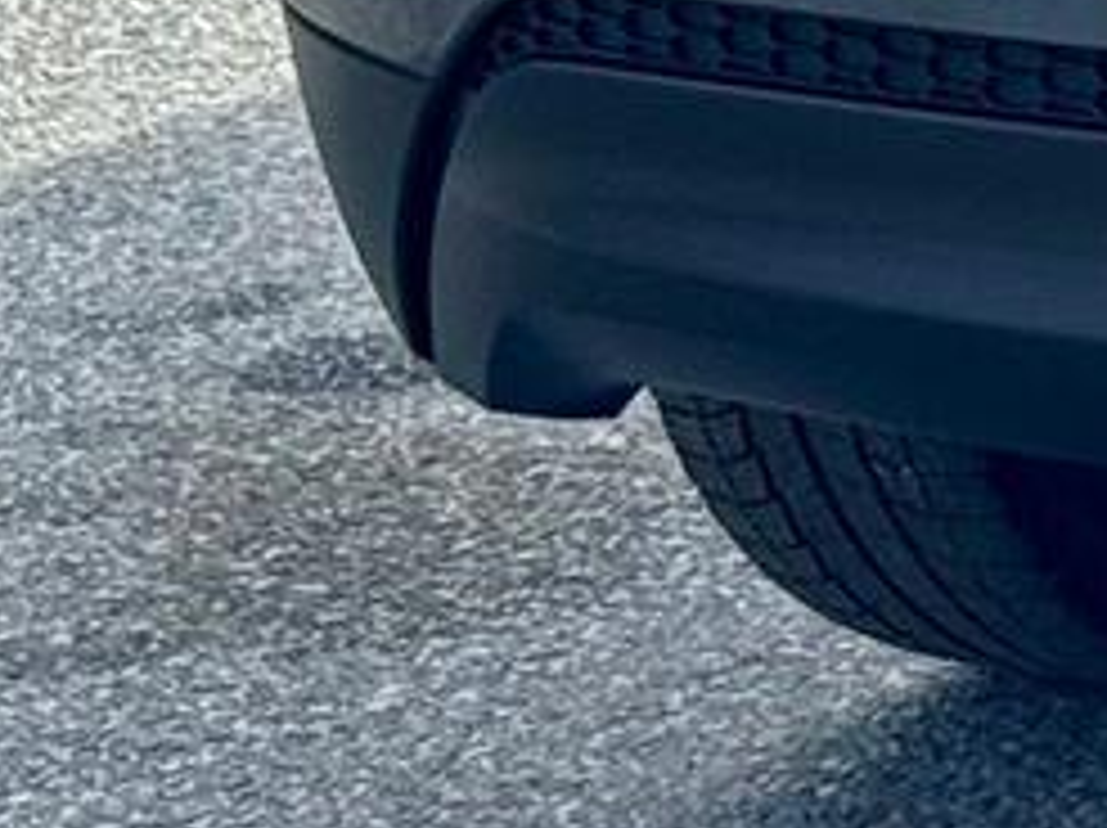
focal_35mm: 250
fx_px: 7987
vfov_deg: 5.8
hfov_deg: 7.4
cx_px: 2750
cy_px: -932
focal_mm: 6.76
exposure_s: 1/2331
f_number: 1.78
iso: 64
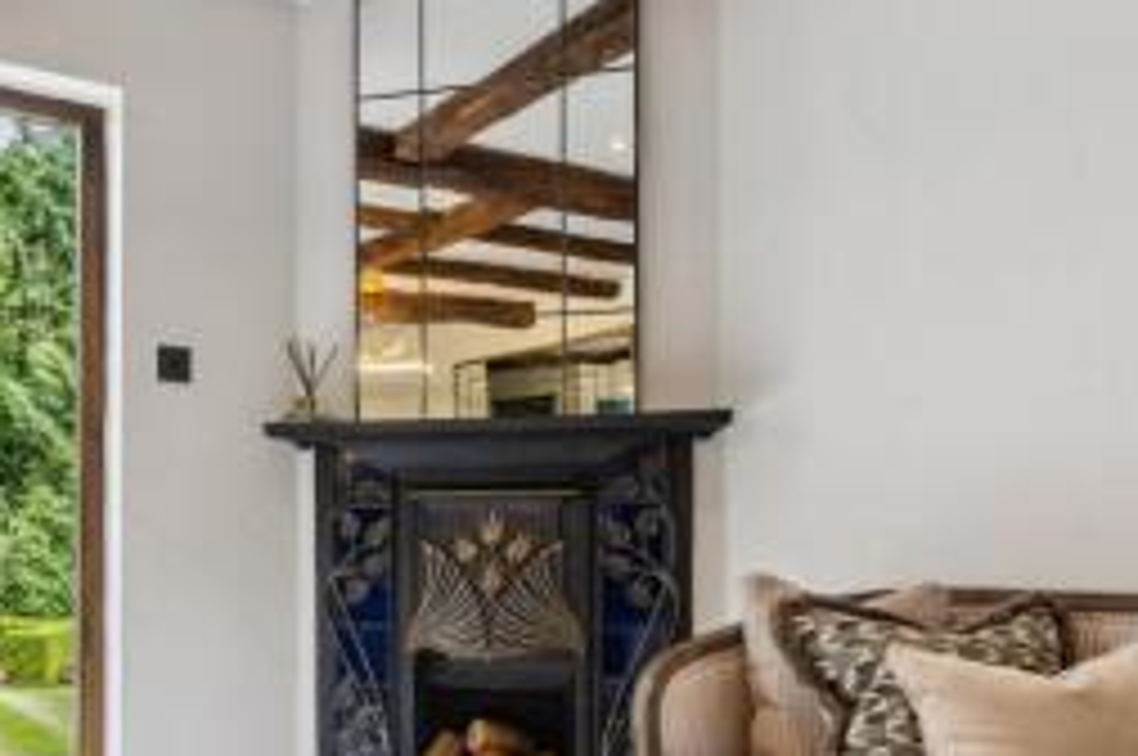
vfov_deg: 40.2
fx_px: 1010
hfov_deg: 56.9
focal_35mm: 32
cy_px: 533
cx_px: 337
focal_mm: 17
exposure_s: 1/125
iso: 800
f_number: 7.1
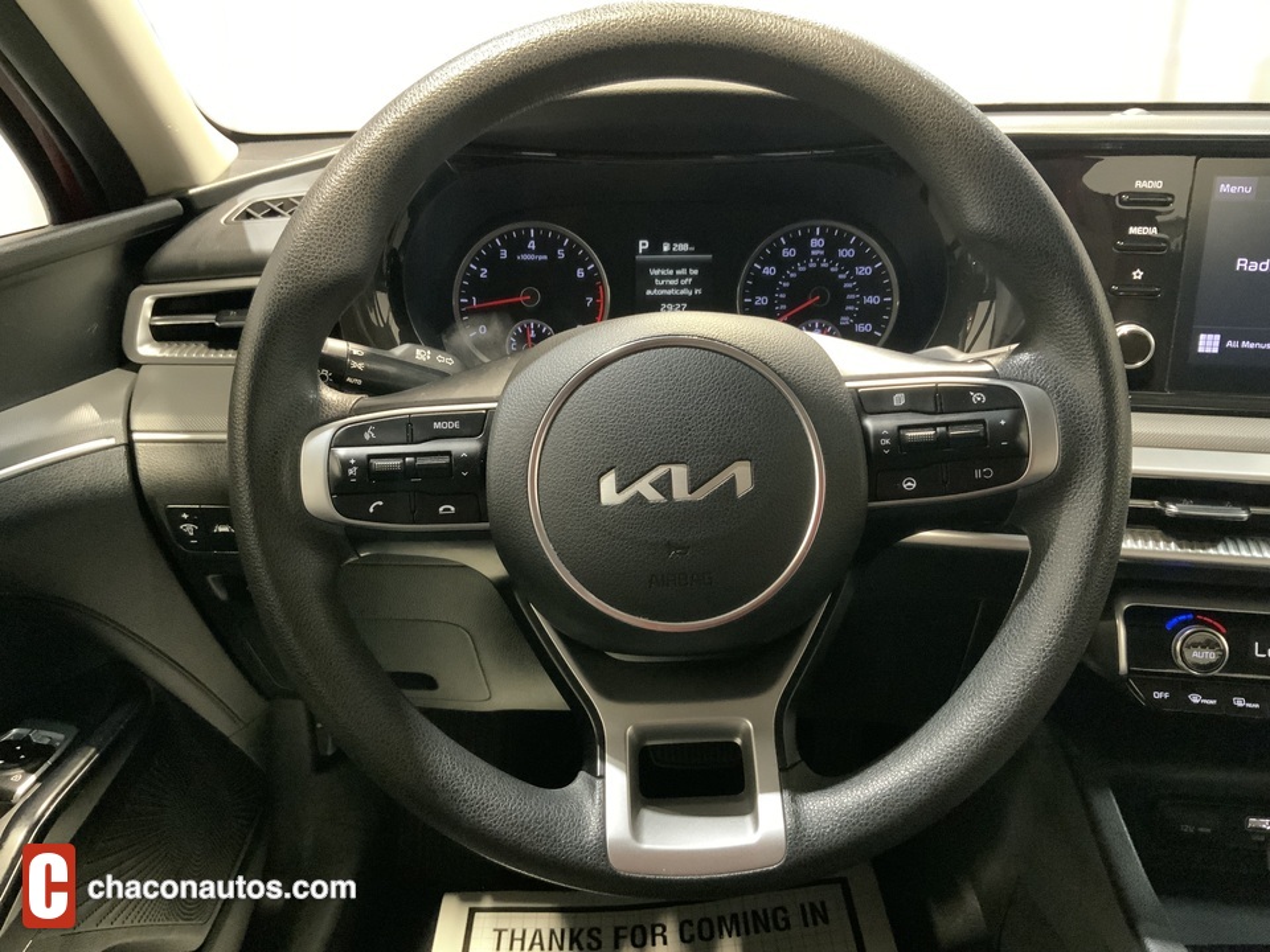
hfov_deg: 61.7
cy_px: 476
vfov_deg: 48.2
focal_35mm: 29
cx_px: 635
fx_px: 1064
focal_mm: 3
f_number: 1.8
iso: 500
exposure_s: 1/30
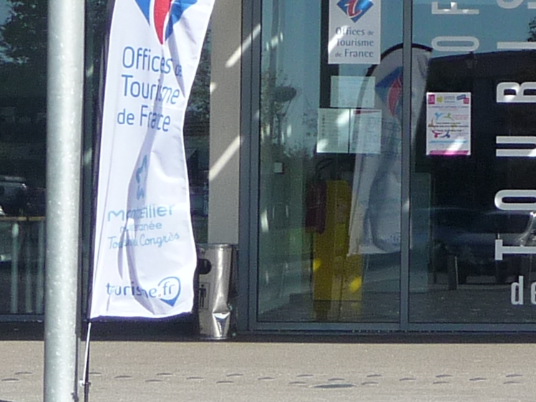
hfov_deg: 9.9
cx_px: 698
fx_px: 3049
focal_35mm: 197
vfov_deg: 7.5
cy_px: -20
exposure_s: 1/640
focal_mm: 7.1
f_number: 4
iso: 100
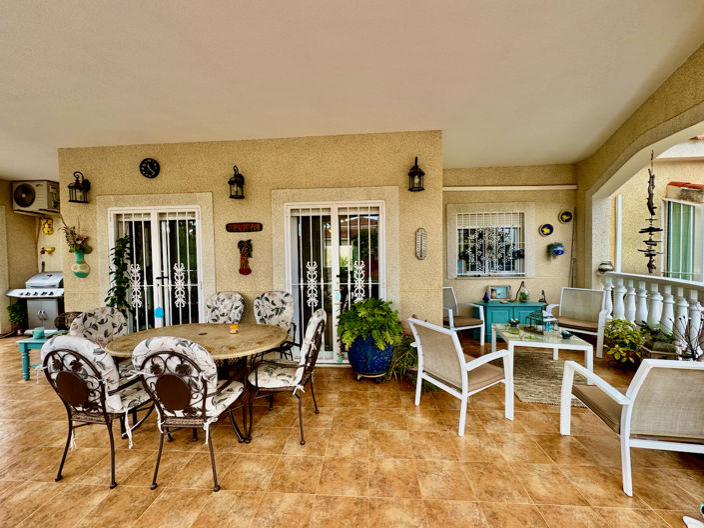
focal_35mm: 14
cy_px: 264
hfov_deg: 102.1
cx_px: 352
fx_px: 285
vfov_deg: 85.6
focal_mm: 2.22
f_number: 2.2
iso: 40
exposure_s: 1/257
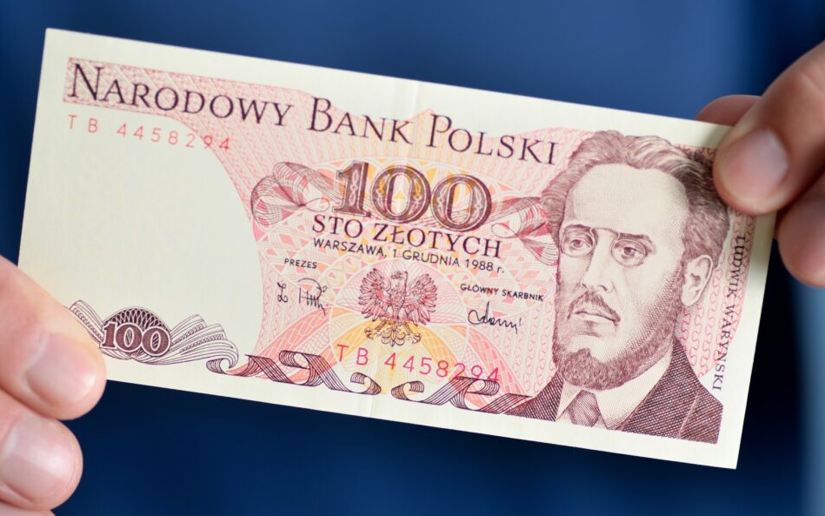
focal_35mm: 110
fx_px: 2473
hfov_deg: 18.9
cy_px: 239
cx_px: 403
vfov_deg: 11.9
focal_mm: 100
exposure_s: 1/125
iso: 100
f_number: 3.5
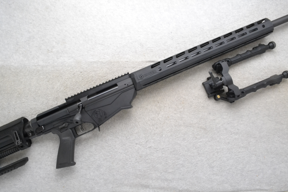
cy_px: 96
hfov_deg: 67.4
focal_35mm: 27
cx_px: 144
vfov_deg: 47.9
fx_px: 216
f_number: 22
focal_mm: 18
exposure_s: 1/30
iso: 3200
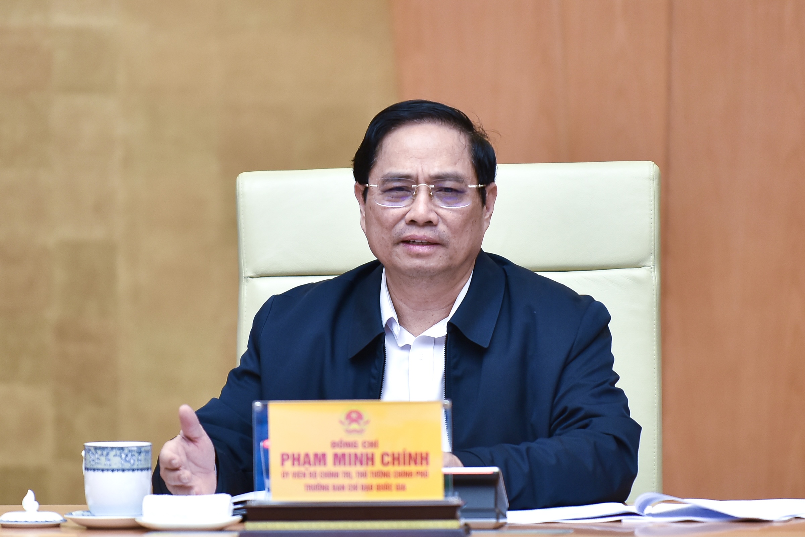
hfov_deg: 10.3
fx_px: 4473
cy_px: 268
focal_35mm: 200
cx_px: 402
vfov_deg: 6.9
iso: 640
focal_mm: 200
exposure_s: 1/250
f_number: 2.8
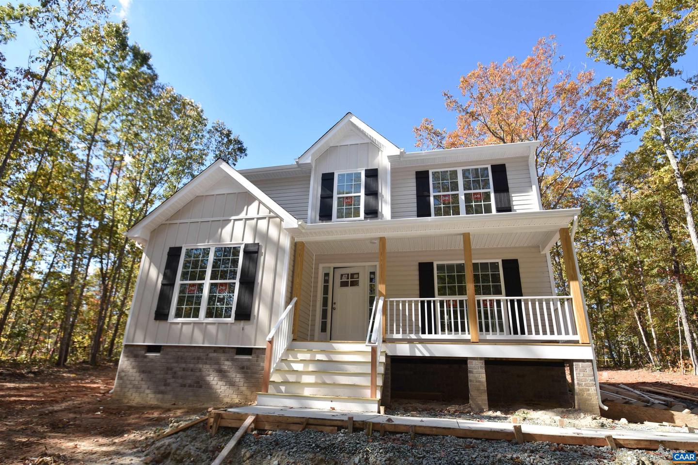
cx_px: 349
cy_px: 232
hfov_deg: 90.0
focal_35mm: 18
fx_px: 349
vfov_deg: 67.4
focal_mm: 12
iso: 100
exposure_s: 1/160
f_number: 6.3
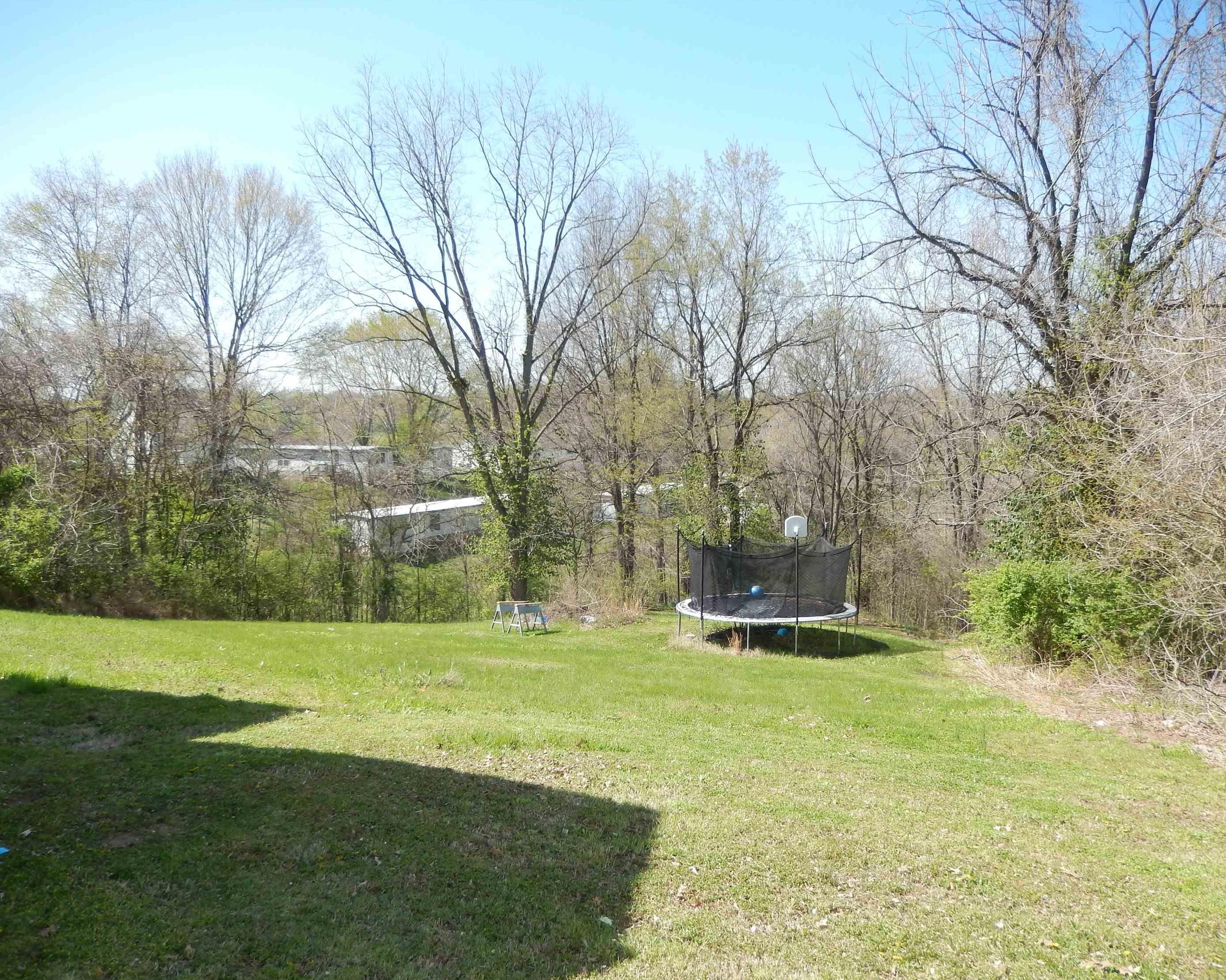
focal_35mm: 27
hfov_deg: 64.0
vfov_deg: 53.2
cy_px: 506
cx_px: 647
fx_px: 980
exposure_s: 1/500
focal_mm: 4.5
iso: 125
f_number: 3.4
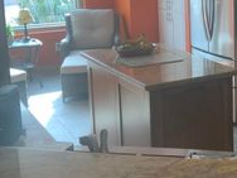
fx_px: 527
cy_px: 36
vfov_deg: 19.0
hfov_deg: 23.1
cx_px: 290
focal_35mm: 77
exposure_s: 1/120
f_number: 1.8
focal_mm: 3
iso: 64
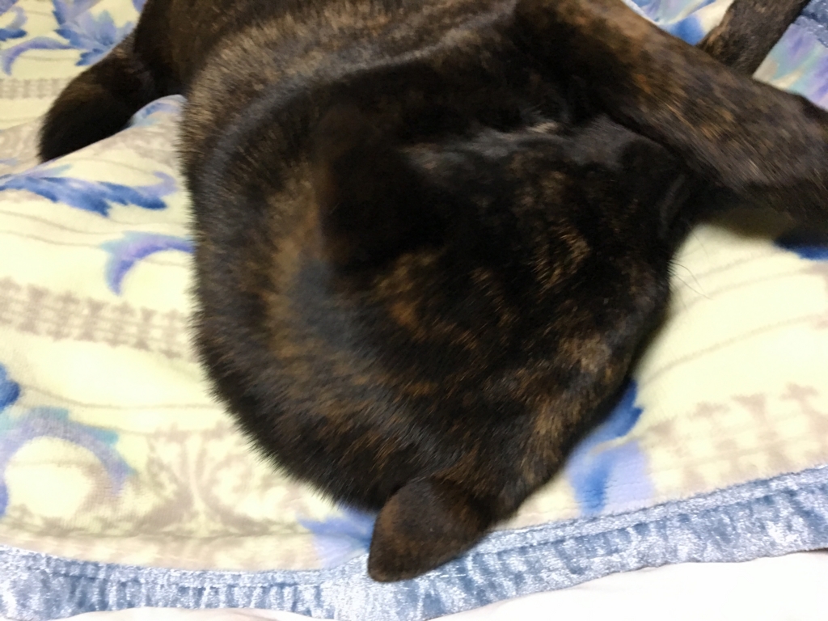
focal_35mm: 29
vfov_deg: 48.2
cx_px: 414
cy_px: 310
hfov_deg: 61.7
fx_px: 694
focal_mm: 4.15
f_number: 2.2
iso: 200
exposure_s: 1/30
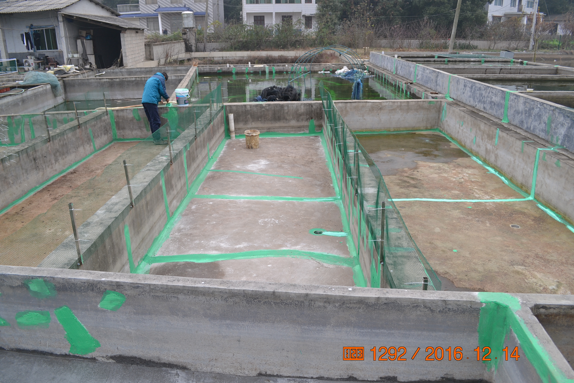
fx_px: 430
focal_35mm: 27
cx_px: 287
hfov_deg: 67.4
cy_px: 192
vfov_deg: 47.9
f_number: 5.6
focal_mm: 18
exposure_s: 1/125
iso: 160
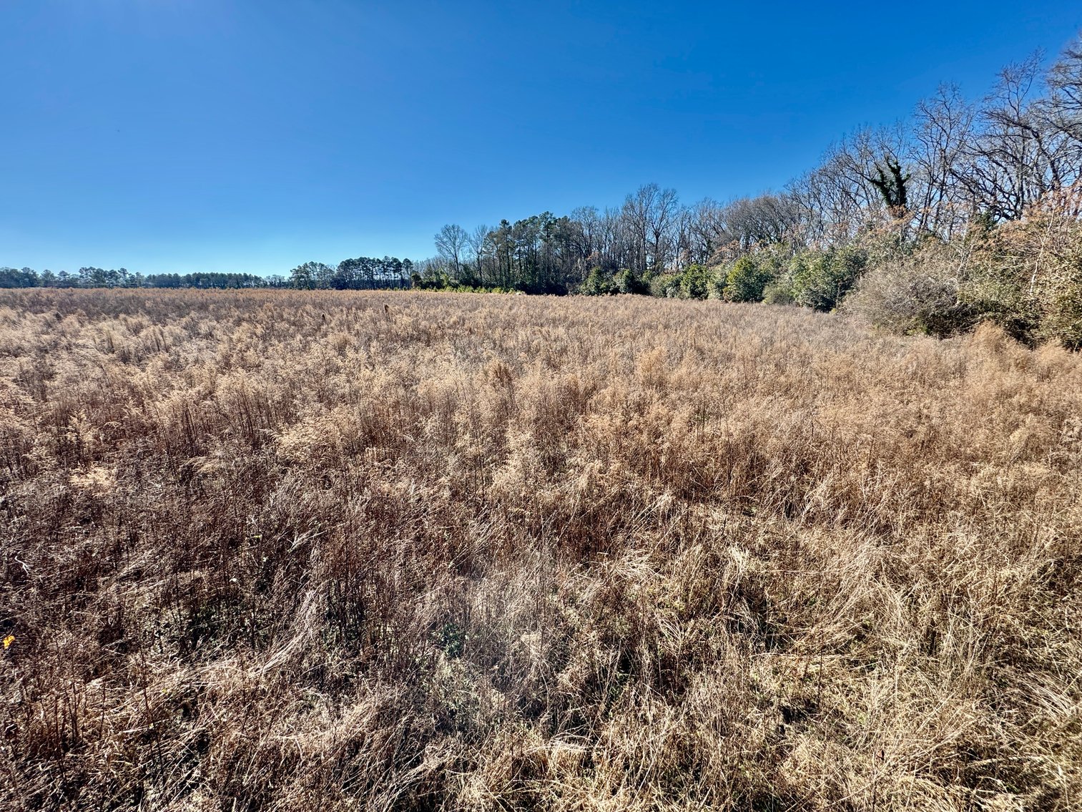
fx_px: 438
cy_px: 406
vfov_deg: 85.7
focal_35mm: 14
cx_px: 541
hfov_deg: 102.1
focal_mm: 2.22
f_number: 2.2
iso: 40
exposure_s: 1/605
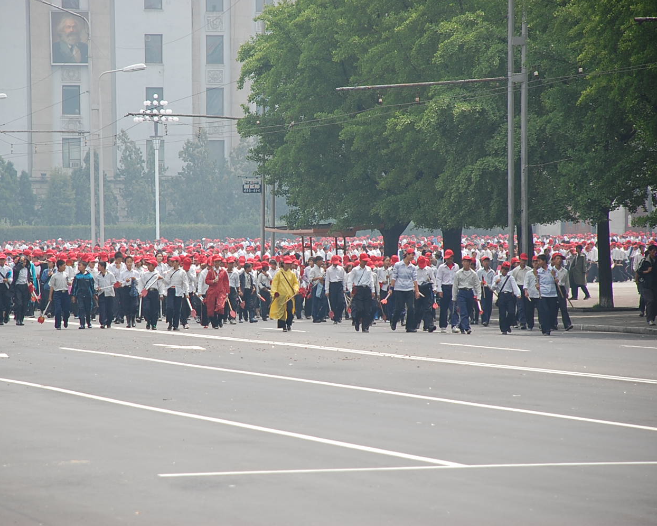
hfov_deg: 8.4
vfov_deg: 6.7
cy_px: 262
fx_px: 4463
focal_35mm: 230
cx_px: 268
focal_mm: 135
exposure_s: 1/500
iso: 200
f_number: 5.6
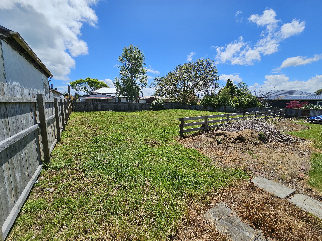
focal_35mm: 13
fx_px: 121
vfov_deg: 89.9
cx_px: 161
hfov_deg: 106.2
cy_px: 120
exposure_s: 1/3697
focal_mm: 2.2
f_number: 2.2
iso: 50
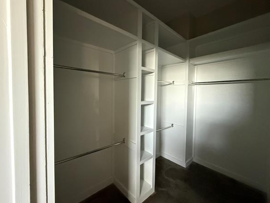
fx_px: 117
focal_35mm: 15
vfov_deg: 81.7
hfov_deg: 98.2
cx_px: 135
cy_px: 97
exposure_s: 1/60
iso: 1000
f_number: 2.2
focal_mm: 2.22
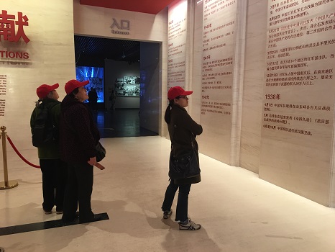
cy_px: 126
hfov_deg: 61.6
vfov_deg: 48.3
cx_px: 168
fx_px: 281
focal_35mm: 29
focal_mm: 4.15
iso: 50
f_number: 2.2
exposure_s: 1/17
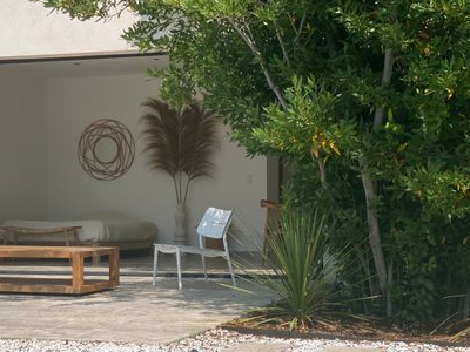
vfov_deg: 18.9
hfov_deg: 24.9
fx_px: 1059
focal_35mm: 78
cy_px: 228
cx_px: 161
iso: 20
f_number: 2
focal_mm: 6
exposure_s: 1/2660
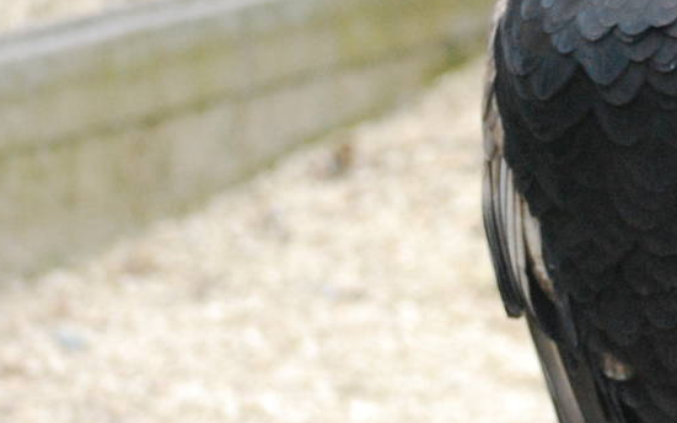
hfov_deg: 8.5
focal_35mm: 244
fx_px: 4509
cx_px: 716
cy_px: 25
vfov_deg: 5.4
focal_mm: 55
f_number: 4
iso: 1600
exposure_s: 1/125
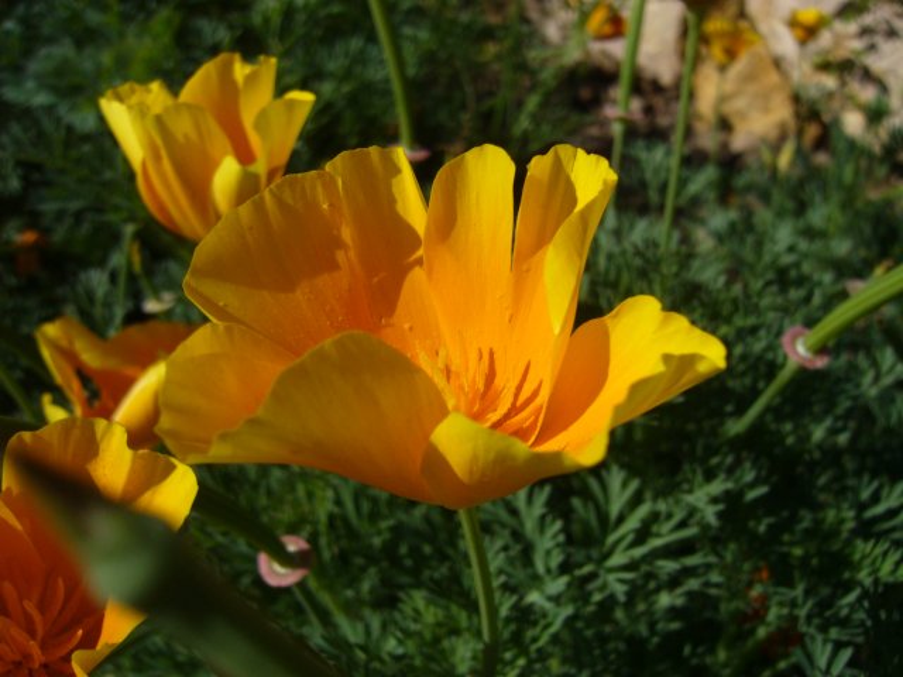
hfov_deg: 52.6
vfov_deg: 40.7
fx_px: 913
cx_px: 452
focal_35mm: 35
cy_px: 338
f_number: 5.6
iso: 100
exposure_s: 1/800
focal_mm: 5.8
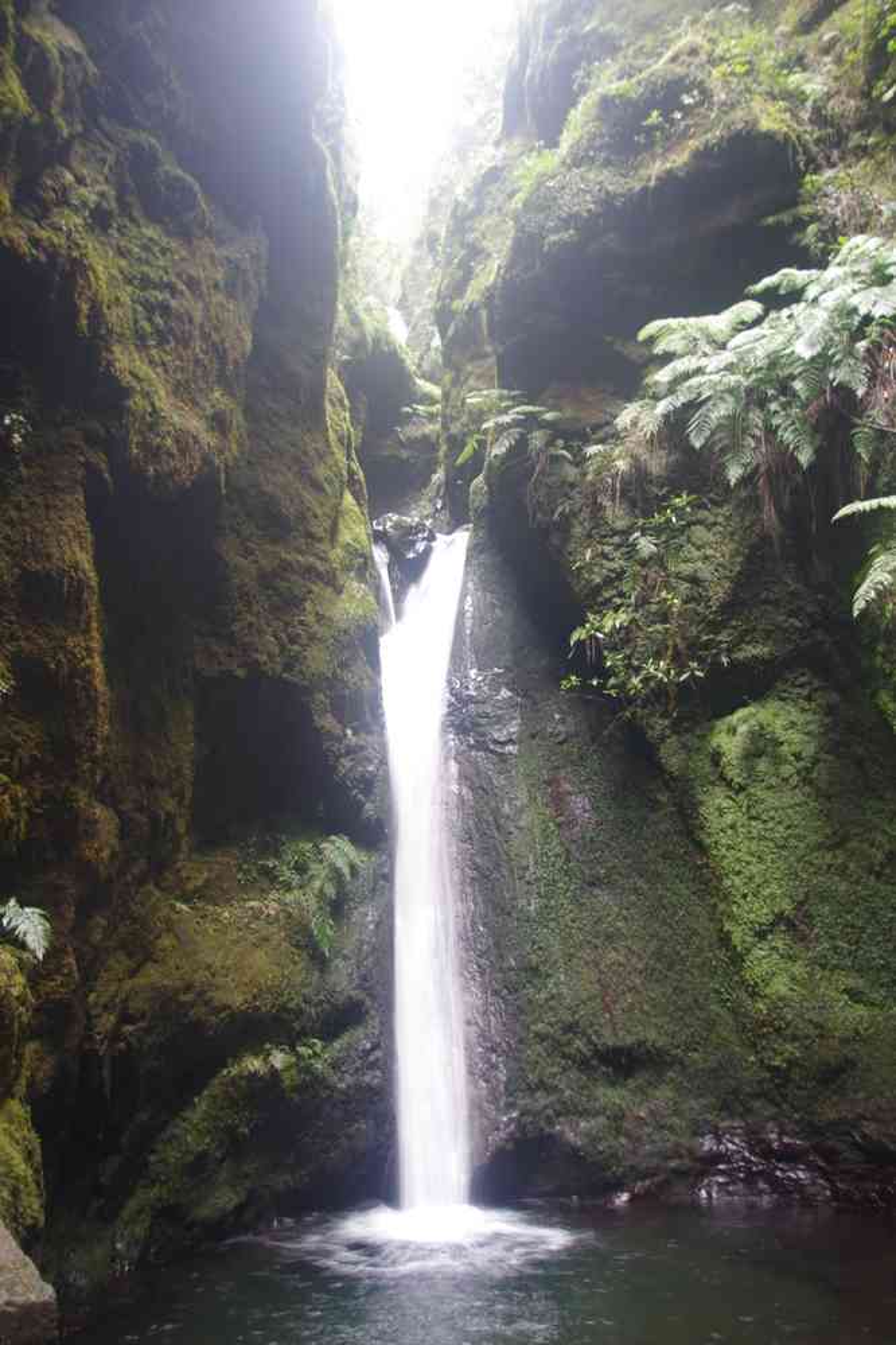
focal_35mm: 30
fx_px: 1120
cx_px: 448
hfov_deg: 43.6
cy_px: 672
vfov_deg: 61.9
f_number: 4
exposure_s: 1/3.33
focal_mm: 20
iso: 400
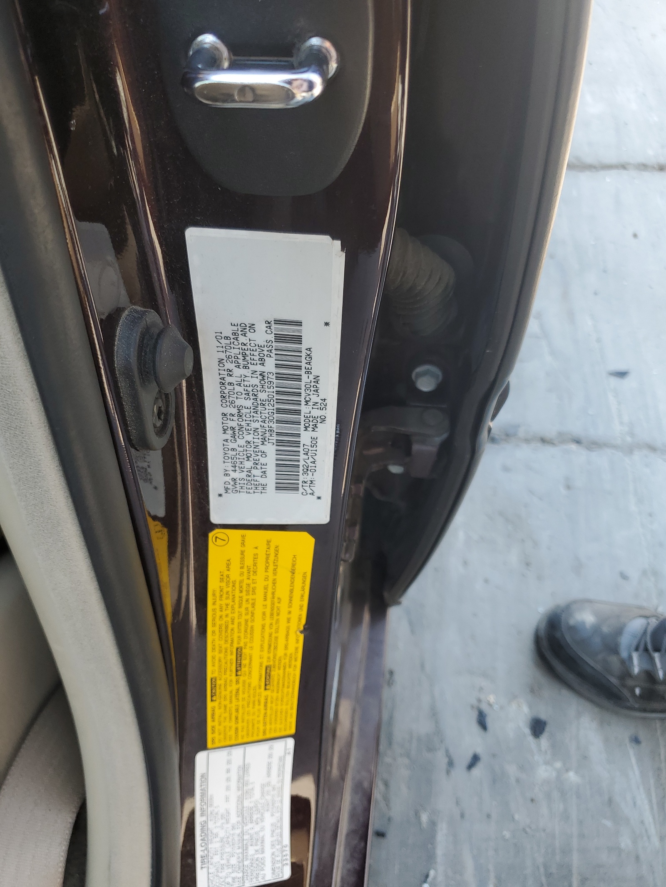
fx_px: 667
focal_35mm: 26
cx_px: 333
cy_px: 444
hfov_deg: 53.1
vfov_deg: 67.3
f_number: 1.5
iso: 50
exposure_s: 1/238
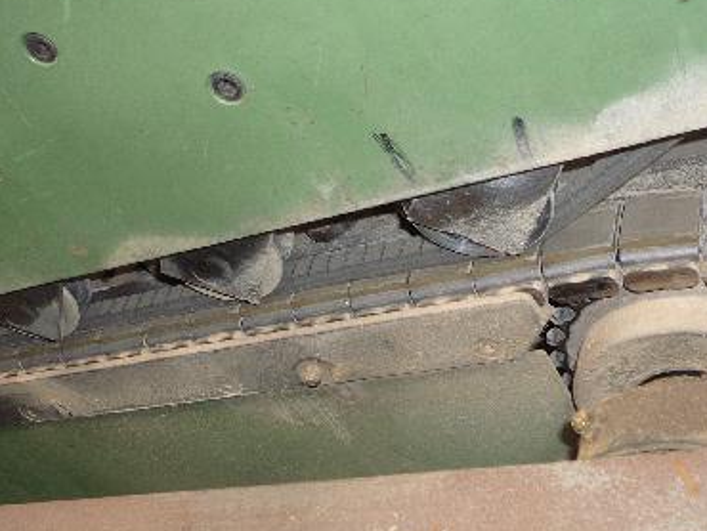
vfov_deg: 26.6
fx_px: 1104
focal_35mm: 54
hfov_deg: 35.5
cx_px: 332
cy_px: 422
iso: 100
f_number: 2.8
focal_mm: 4.4
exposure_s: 1/30
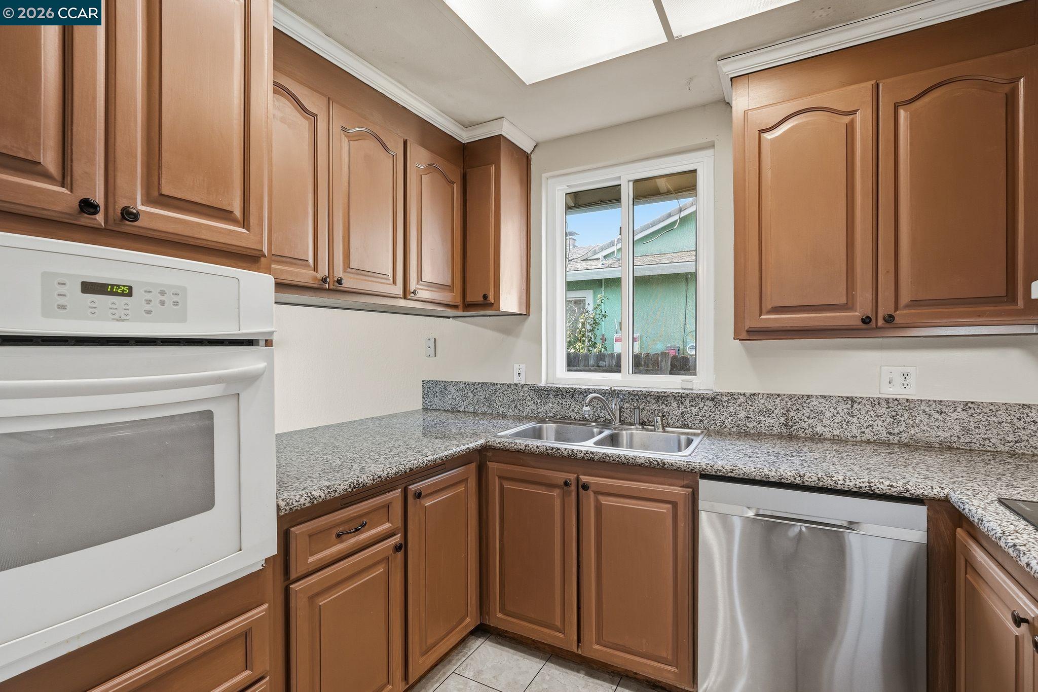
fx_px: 461
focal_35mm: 16
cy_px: 346
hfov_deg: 96.7
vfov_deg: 73.7
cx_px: 519
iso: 100
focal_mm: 16
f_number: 8
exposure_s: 1/15
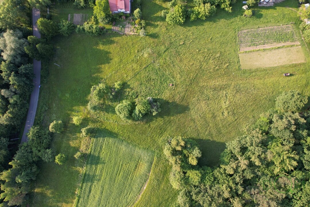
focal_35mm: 22
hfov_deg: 78.6
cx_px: 155
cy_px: 104
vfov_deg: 57.2
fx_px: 189
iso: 100
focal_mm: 8.38
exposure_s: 1/200
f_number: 2.8
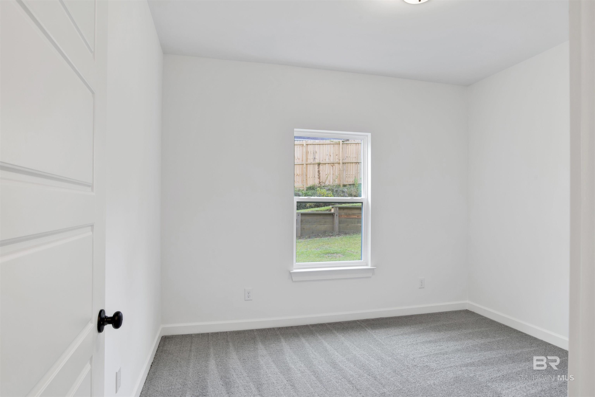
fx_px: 297
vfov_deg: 67.4
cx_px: 298
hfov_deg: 90.0
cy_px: 198
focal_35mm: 18
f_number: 11
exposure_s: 1/3
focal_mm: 18
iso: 200
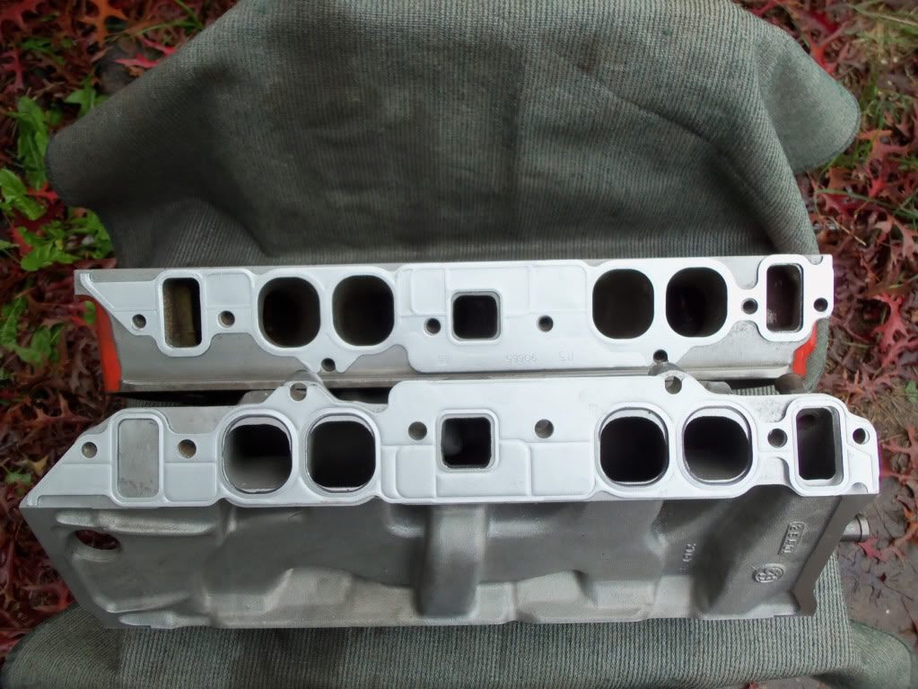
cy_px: 344
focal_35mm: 29
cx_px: 459
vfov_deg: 48.2
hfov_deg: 61.7
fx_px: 769
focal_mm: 5.2
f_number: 3.4
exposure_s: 1/160
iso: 80
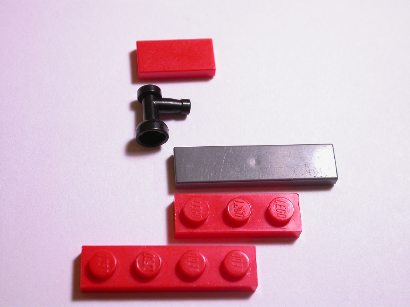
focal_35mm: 76
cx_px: 205
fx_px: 900
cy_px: 154
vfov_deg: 19.4
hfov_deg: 25.7
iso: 100
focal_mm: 15.7
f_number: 3.4
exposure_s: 1/26.2
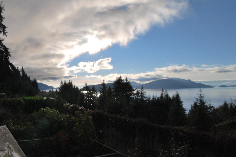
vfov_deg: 49.9
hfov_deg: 66.6
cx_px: 67
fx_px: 169
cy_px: 85
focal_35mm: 26
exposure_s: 1/200
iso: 100
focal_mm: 11
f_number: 16
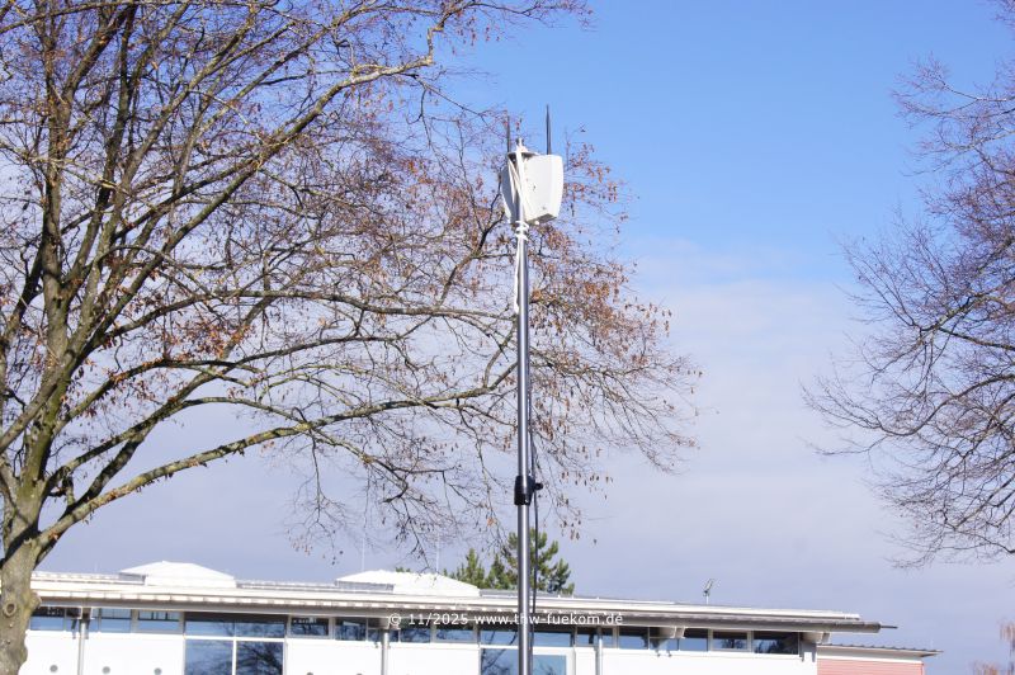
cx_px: 508
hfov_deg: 27.0
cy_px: 338
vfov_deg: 18.2
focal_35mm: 75
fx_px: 2113
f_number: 9
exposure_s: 1/160
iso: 100
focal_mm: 50
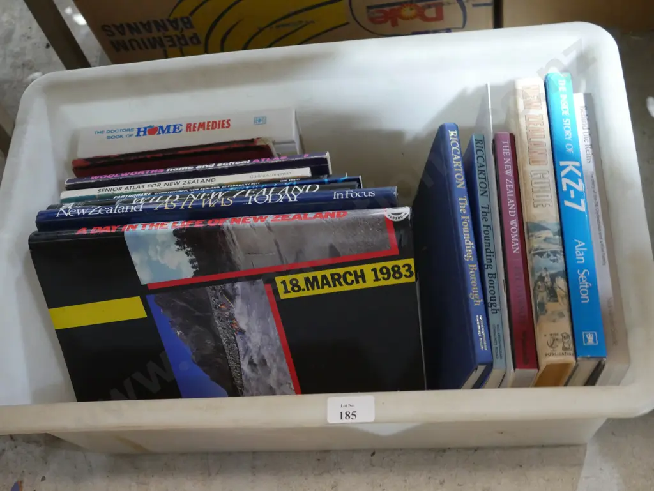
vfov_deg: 31.5
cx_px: 327
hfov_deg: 41.2
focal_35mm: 46
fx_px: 869
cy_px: 246
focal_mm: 23
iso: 3200
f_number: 5.1
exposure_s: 1/25
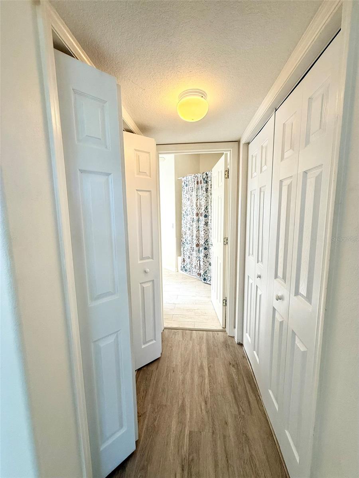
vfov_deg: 102.1
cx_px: 180
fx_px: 194
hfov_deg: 85.7
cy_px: 239
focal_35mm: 14
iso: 80
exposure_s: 1/120
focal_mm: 2.22
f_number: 2.2
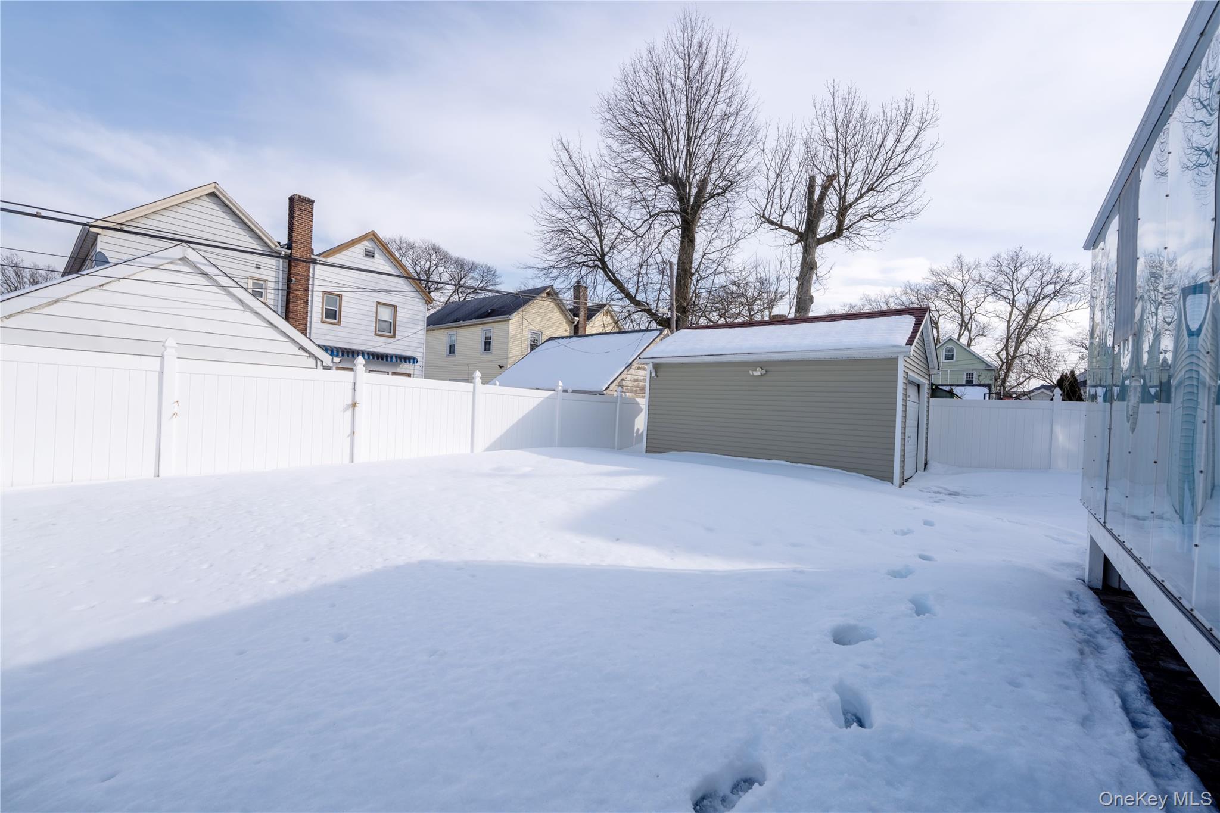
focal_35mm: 14
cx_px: 610
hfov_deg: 104.3
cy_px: 406
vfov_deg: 81.2
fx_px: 474
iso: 100
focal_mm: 14
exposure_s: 1/800
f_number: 10
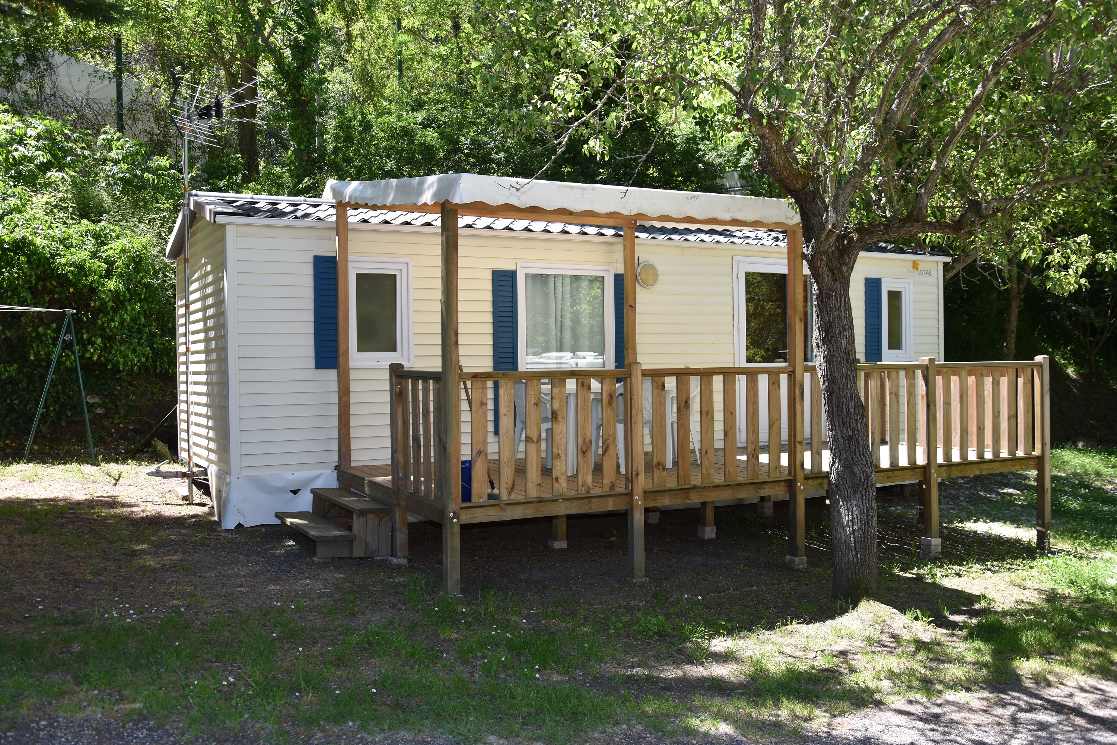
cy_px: 372
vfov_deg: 40.0
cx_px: 558
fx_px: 1024
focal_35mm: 33
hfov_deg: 57.2
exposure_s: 1/125
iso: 100
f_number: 5.6
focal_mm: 22
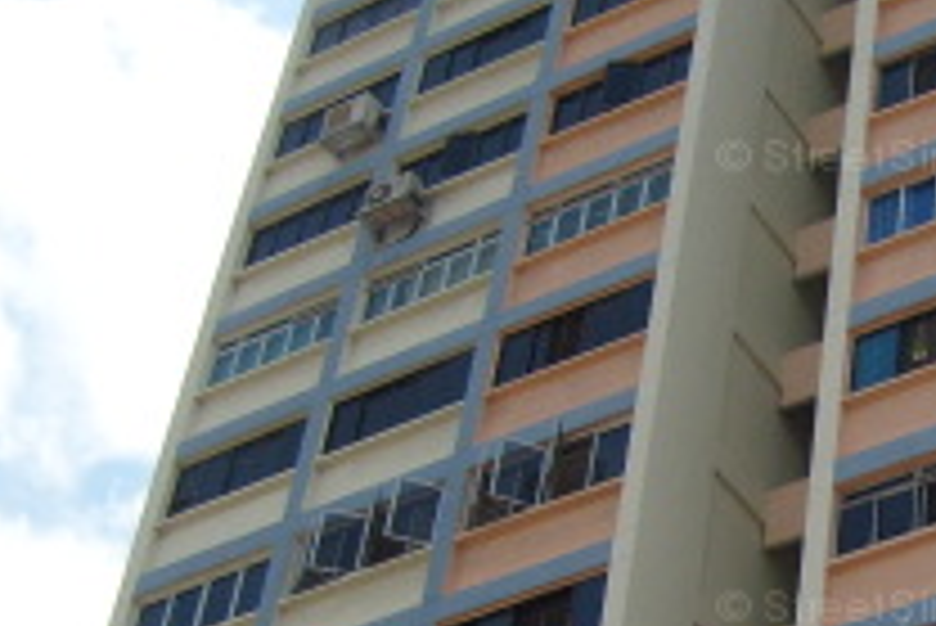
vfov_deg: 14.1
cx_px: 1053
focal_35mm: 96
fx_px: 2498
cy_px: 612
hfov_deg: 20.2
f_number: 7.1
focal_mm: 5.8
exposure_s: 1/350
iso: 80
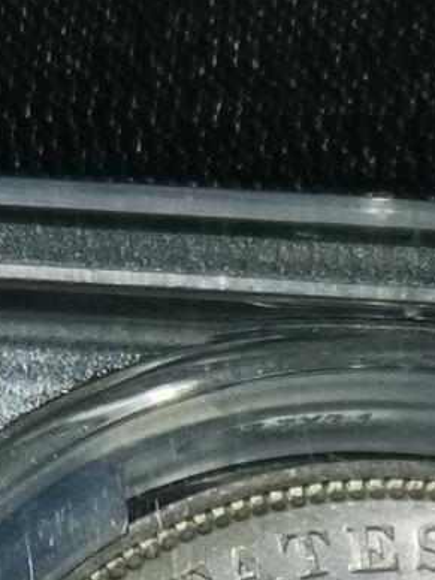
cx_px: 425
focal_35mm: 306
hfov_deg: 4.9
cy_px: 1329
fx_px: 5127
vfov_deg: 6.2
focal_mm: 6.67
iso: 64
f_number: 1.9
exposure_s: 1/100
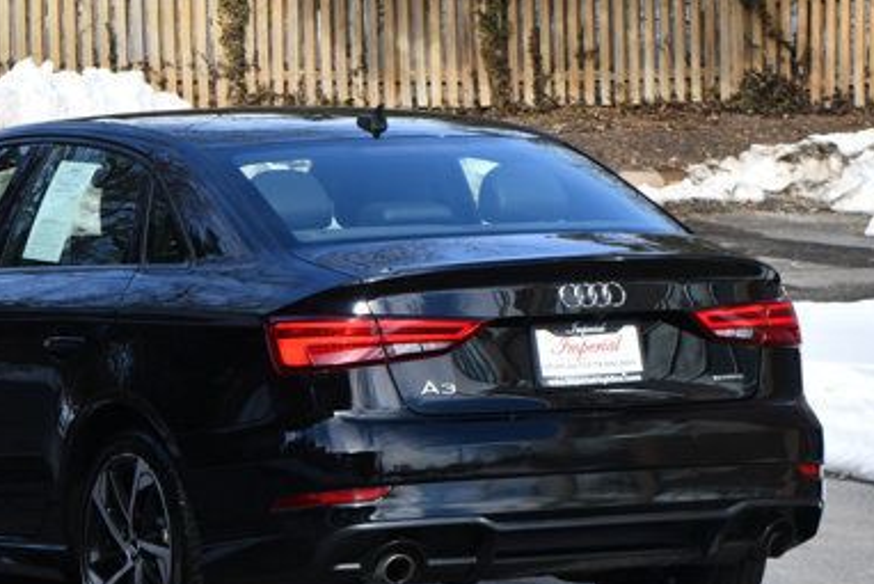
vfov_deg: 6.4
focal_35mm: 216
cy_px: 265
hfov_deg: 9.5
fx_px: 5246
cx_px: 243
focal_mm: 86
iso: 125
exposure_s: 1/250
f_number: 8
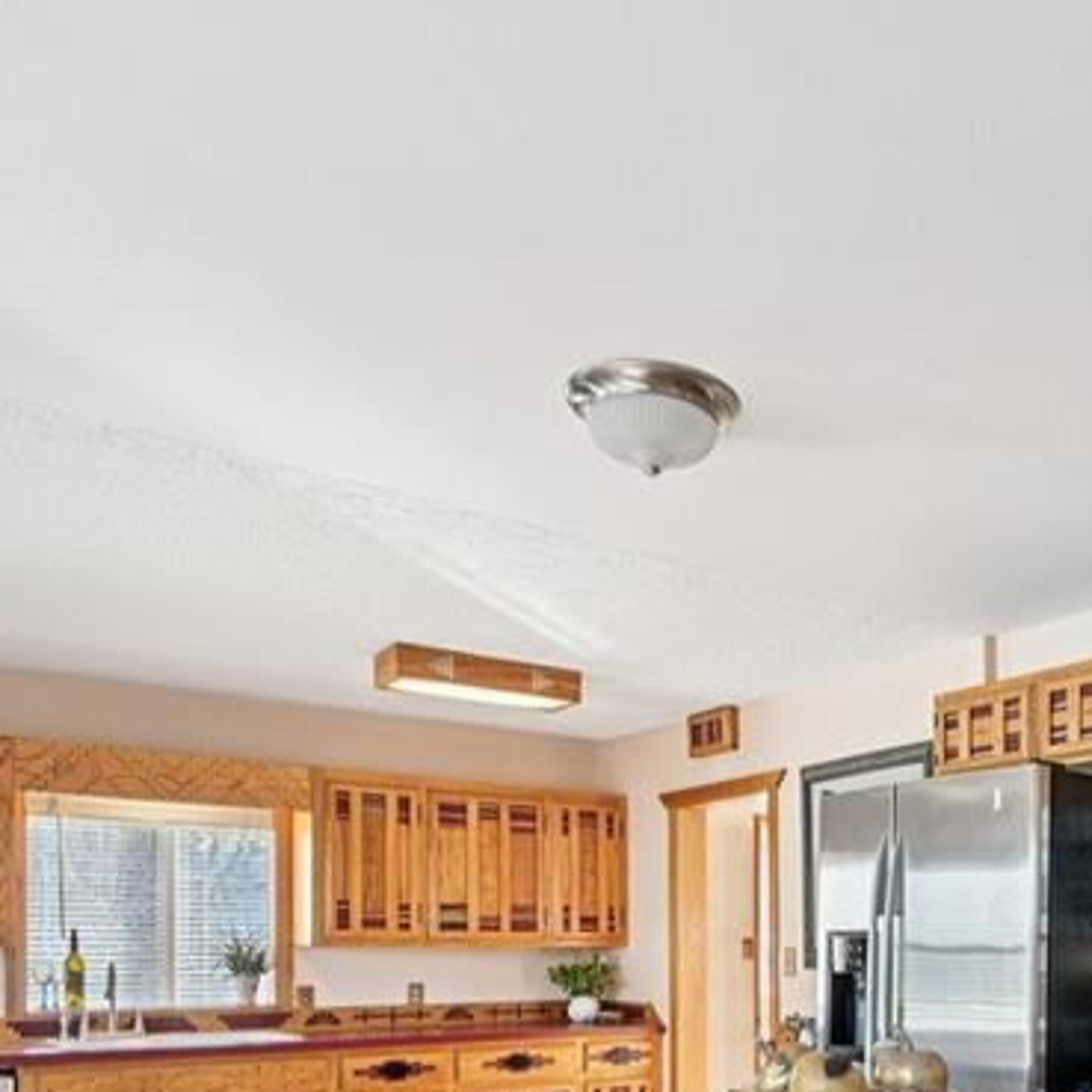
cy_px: 938
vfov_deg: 46.0
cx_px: 876
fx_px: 1178
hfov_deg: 47.0
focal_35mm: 33
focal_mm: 14
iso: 400
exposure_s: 1/10
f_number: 11
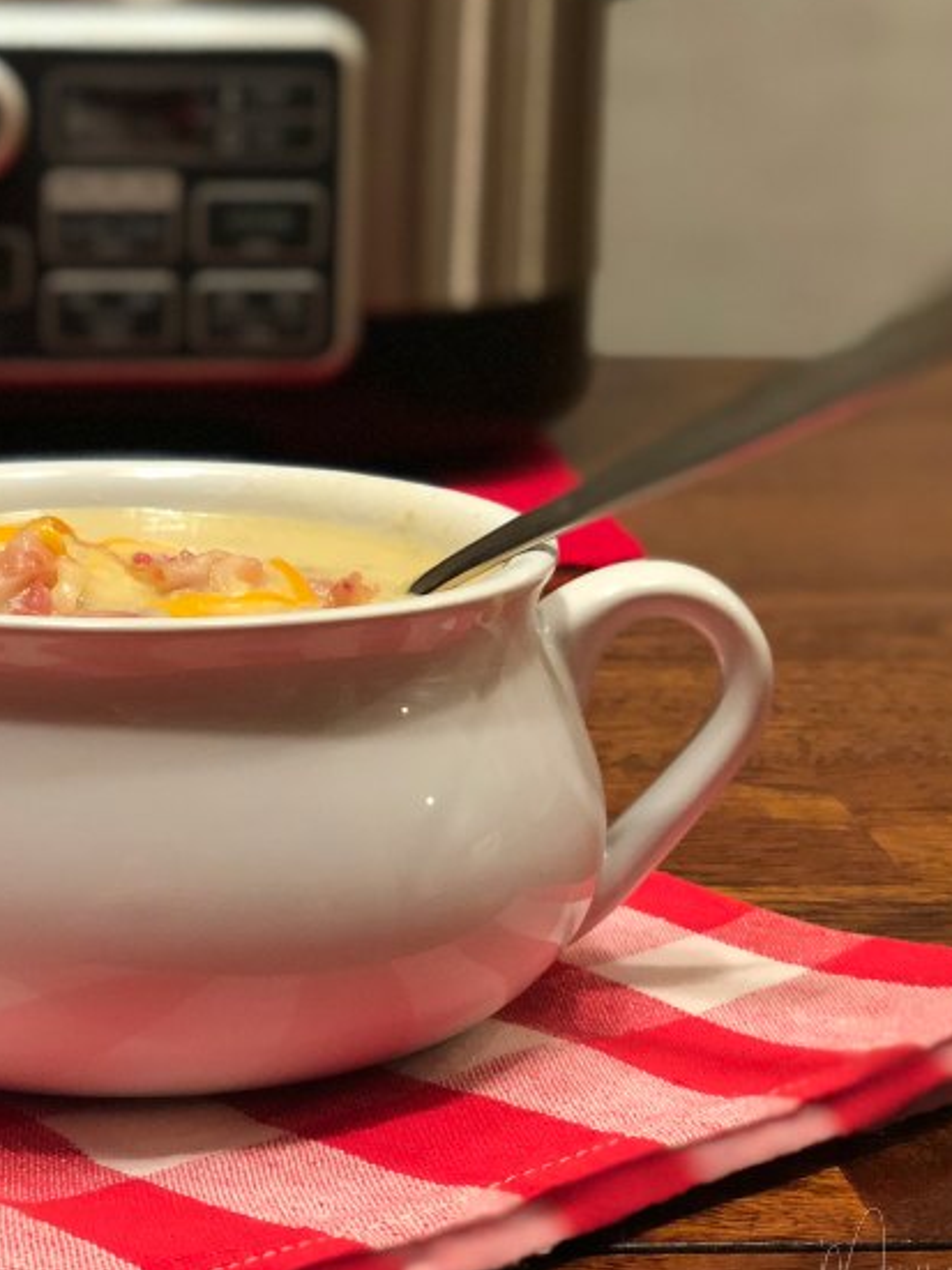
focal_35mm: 85
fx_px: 3118
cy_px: 559
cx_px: 212
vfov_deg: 23.0
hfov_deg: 17.2
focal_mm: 6
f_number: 2.4
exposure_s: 1/40
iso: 125
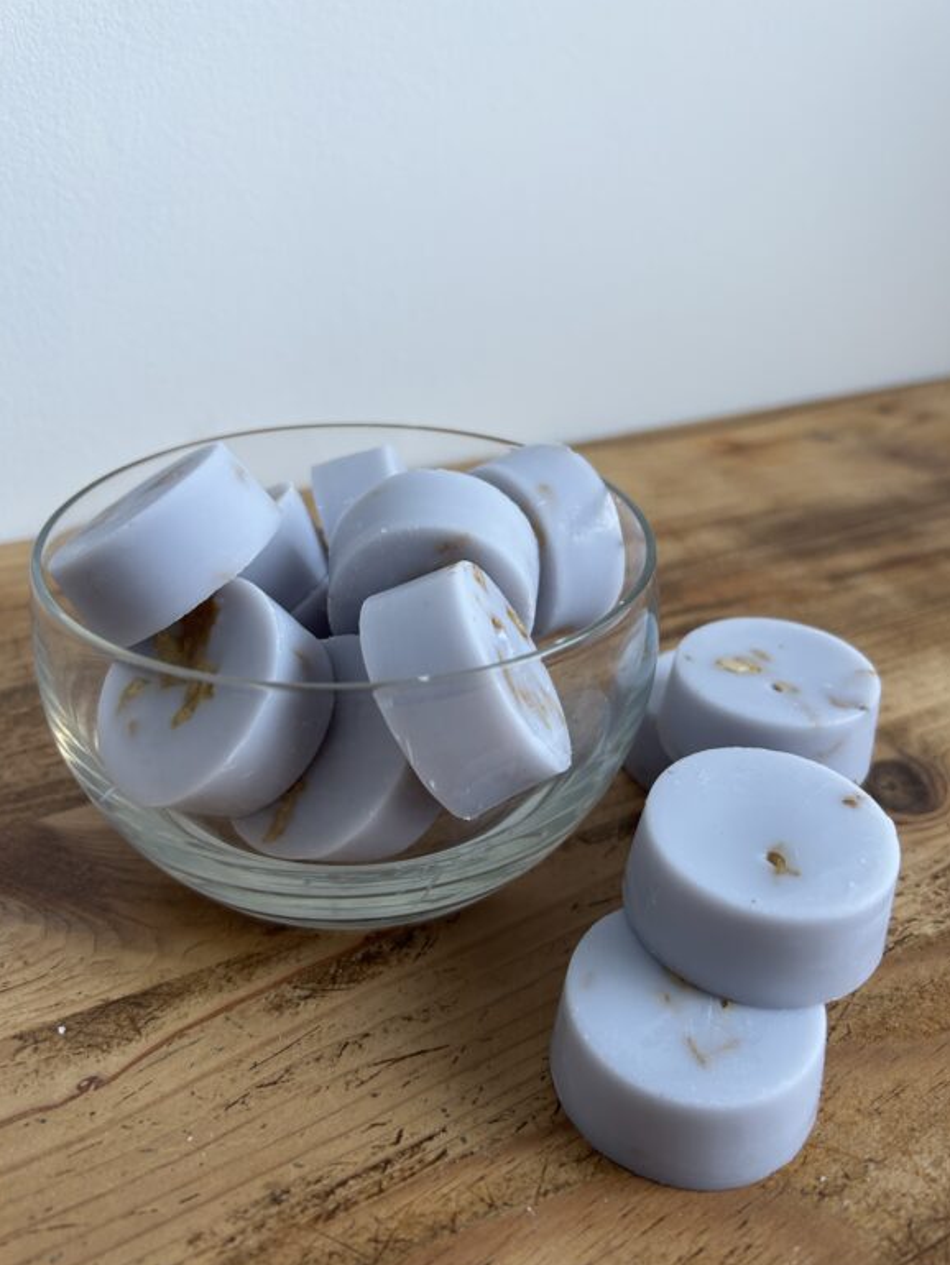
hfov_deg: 51.4
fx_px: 987
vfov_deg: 65.3
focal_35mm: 27
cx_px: 480
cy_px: 651
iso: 125
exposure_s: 1/80
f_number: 1.5
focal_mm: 5.7
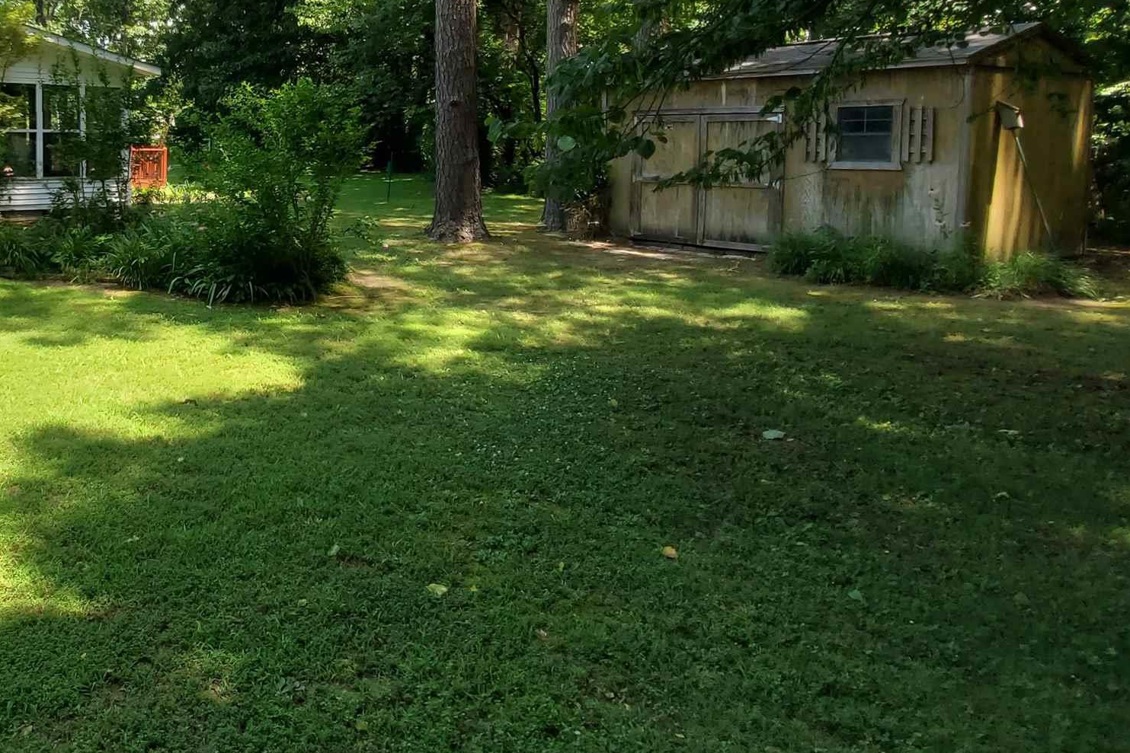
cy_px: 209
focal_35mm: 28
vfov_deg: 45.2
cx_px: 184
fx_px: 879
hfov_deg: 58.9
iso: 50
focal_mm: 1.8
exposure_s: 1/383
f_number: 2.2
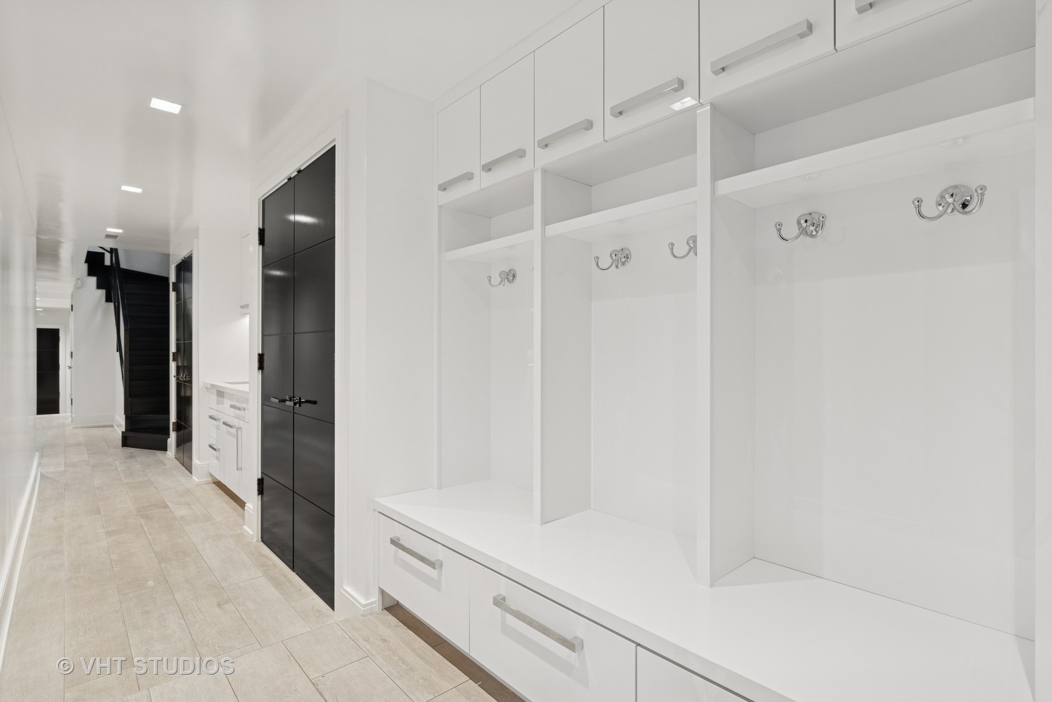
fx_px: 497
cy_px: 351
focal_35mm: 17
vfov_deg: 70.4
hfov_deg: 93.3
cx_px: 526
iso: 320
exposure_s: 1/25
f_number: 8
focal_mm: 17
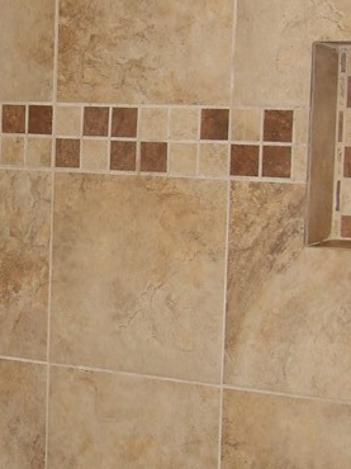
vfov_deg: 18.2
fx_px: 1462
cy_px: 251
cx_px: 37
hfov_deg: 13.6
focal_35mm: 108
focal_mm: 7
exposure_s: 1/33
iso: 200
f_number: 3.7
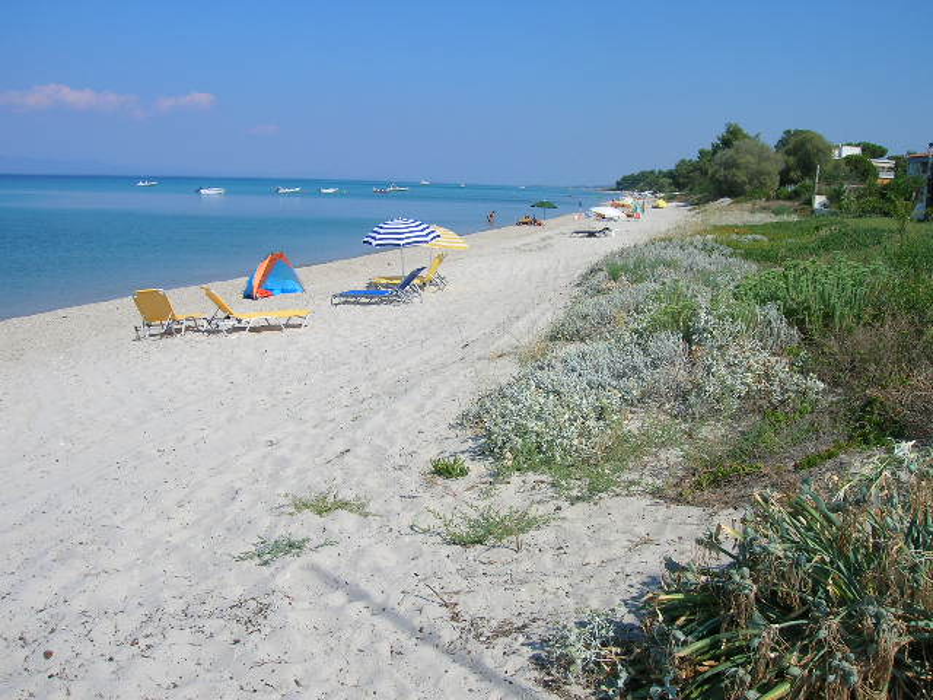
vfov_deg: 41.8
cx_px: 466
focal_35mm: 34
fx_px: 916
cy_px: 350
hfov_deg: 54.0
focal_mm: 5.7
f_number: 4.9
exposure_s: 1/610
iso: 50
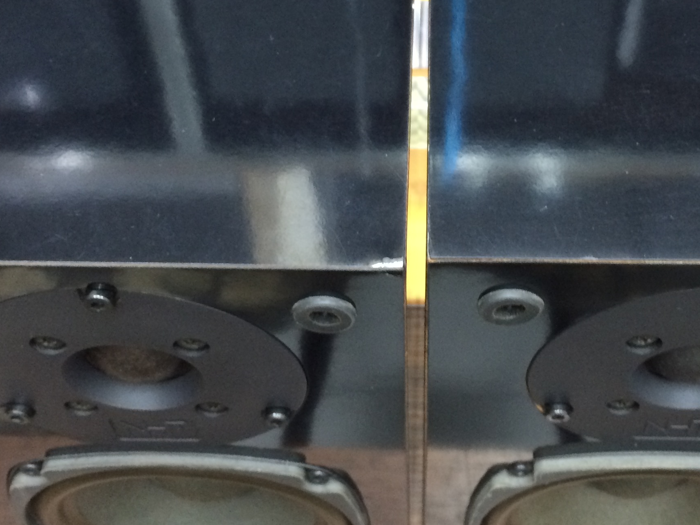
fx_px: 1112
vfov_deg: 26.4
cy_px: 158
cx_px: 431
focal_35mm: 55
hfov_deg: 34.8
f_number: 2.2
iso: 320
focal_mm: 4.15
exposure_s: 1/17
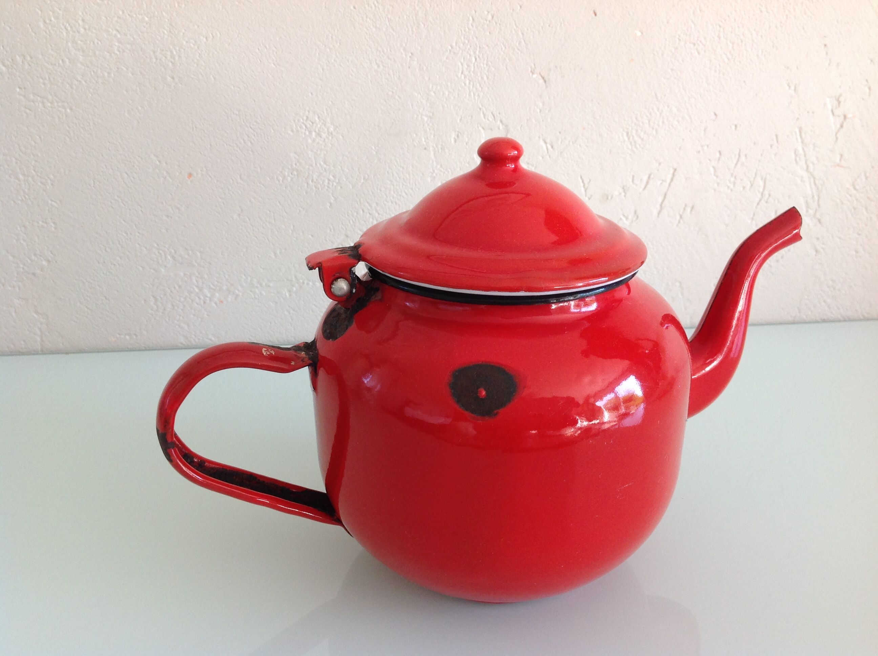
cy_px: 328
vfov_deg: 40.6
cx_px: 439
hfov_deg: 52.7
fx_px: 886
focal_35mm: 35
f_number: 2.4
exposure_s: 1/60
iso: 64
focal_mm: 4.28
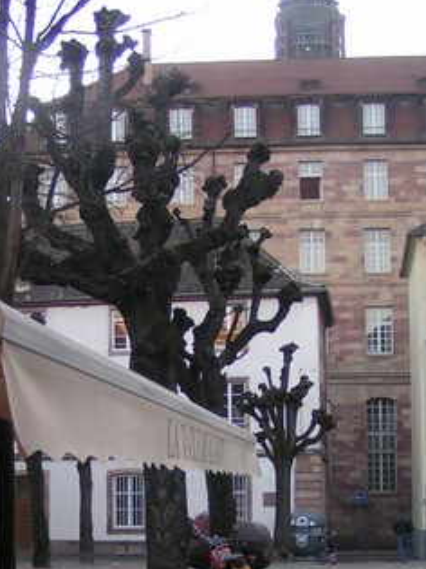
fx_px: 1215
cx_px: 148
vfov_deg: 25.8
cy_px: 474
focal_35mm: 74
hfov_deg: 19.8
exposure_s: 1/40
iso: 125
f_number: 2.8
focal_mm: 5.8
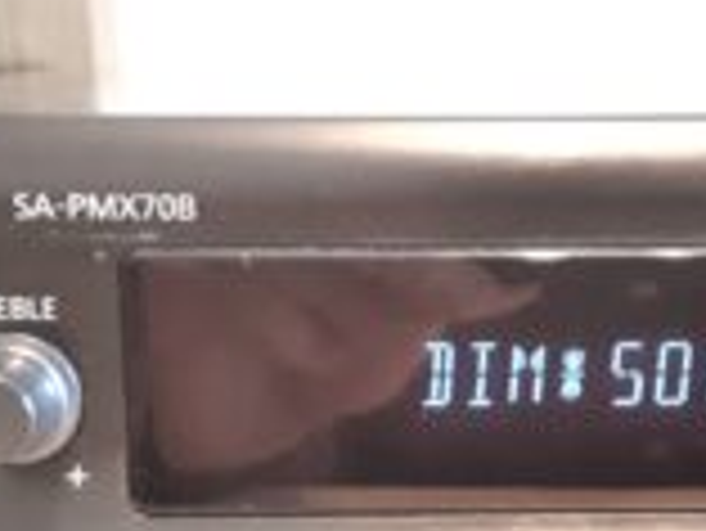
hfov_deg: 22.1
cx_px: 513
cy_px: 506
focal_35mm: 88
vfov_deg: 16.5
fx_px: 1796
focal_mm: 3.6
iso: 320
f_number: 1.9
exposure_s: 1/17
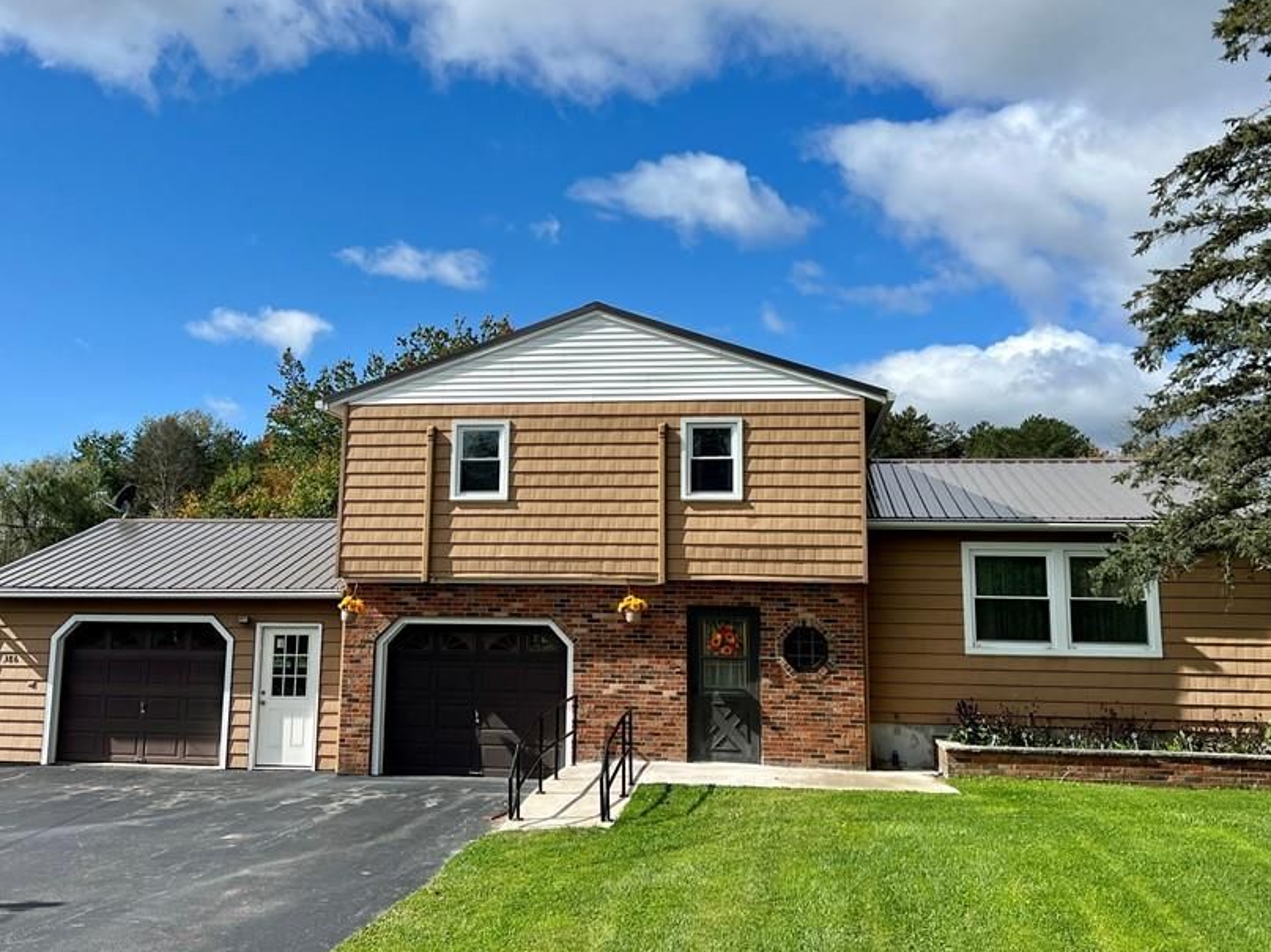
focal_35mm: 33
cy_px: 422
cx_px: 605
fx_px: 1211
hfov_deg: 55.4
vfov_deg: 42.8
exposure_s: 1/5882
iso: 50
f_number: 1.5
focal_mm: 5.7
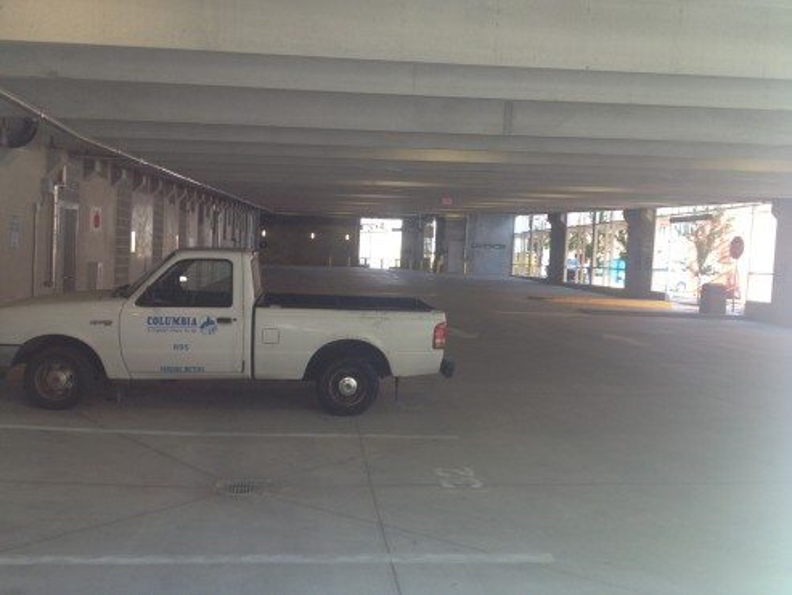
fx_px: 801
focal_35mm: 35
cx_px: 396
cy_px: 298
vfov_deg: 40.7
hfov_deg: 52.6
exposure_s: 1/120
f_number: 2.4
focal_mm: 4.28
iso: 64
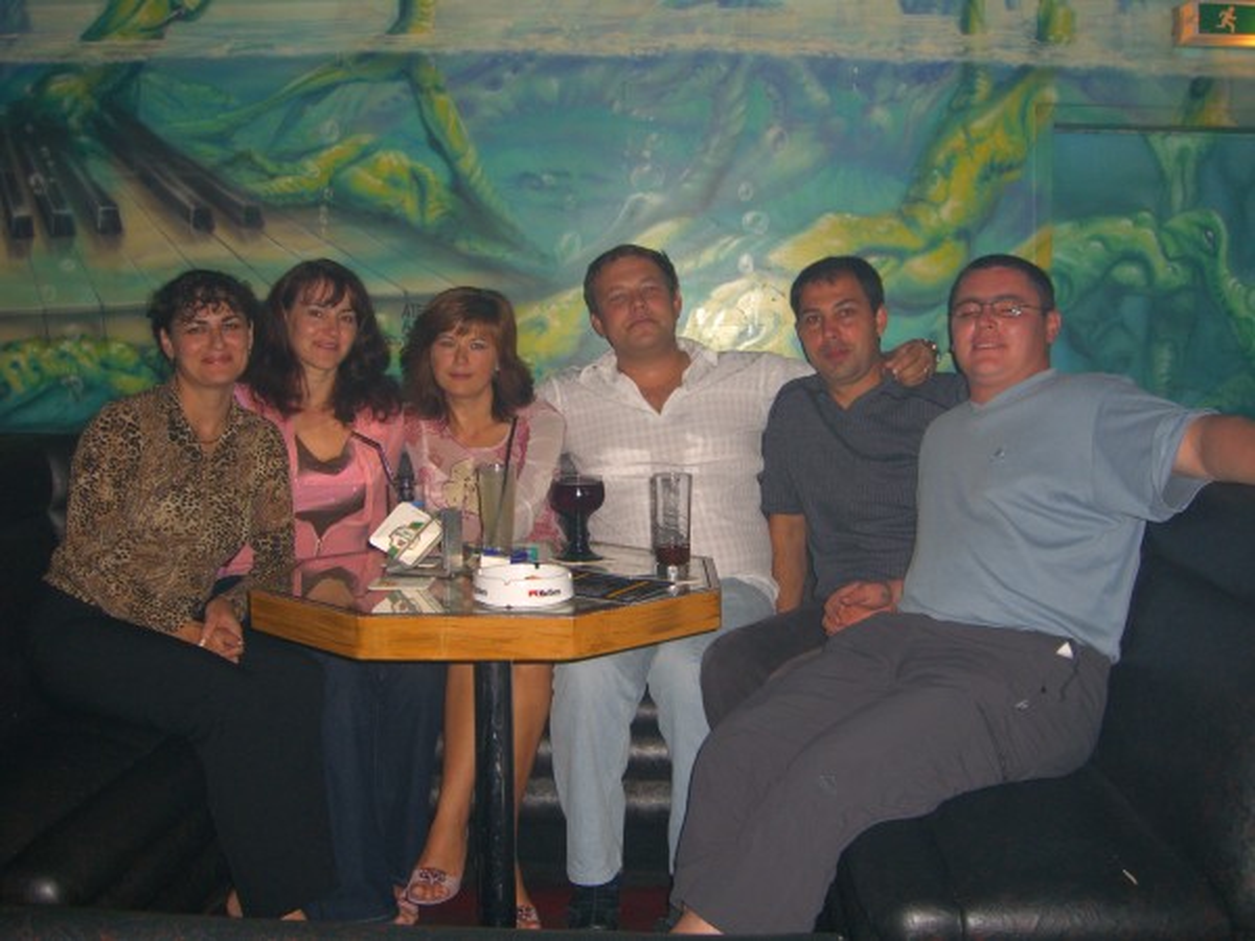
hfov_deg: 49.0
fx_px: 1378
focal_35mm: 38
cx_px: 628
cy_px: 470
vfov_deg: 37.7
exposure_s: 1/60
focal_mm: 7.9
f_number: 2.8
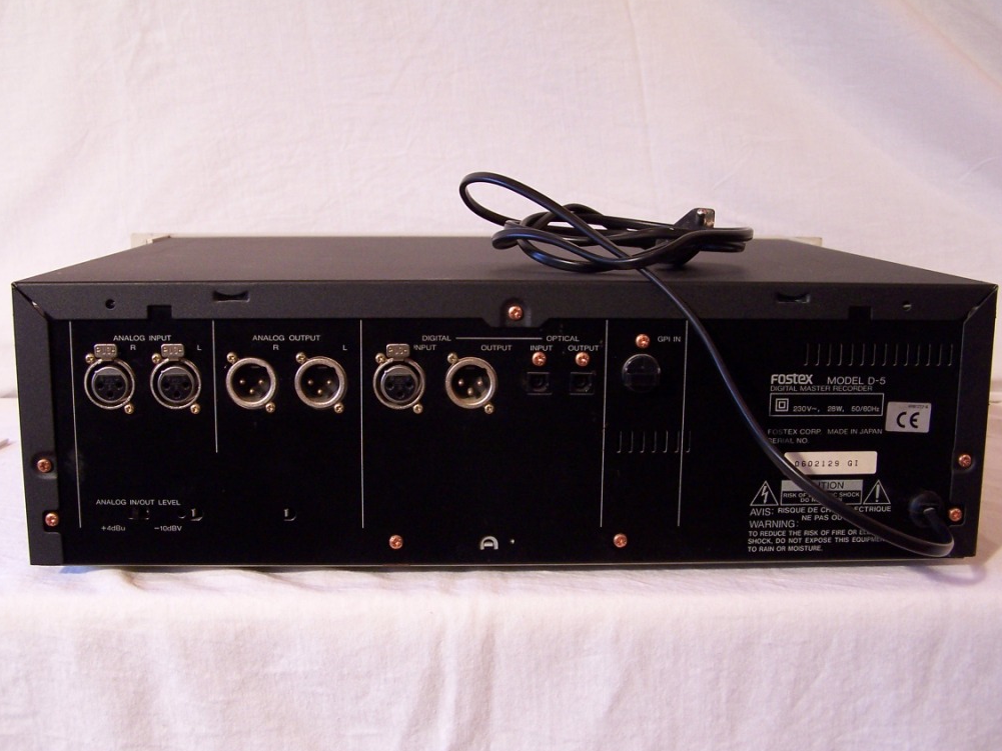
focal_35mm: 44
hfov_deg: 42.9
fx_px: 1274
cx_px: 507
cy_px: 374
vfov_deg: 32.9
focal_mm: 7.1
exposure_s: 1/15
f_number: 2.8
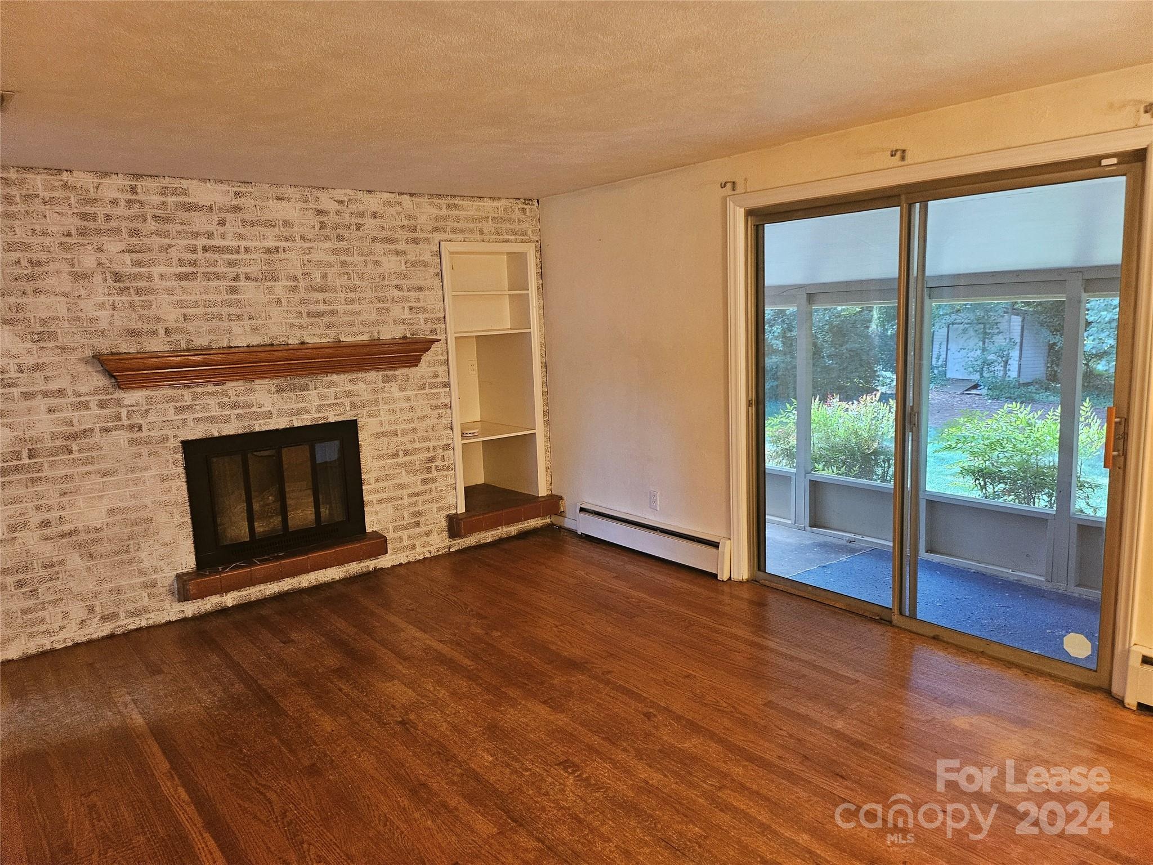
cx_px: 576
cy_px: 432
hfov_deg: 71.6
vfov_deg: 56.8
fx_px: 799
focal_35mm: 24
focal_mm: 5
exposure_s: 1/120
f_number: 1.8
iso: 500
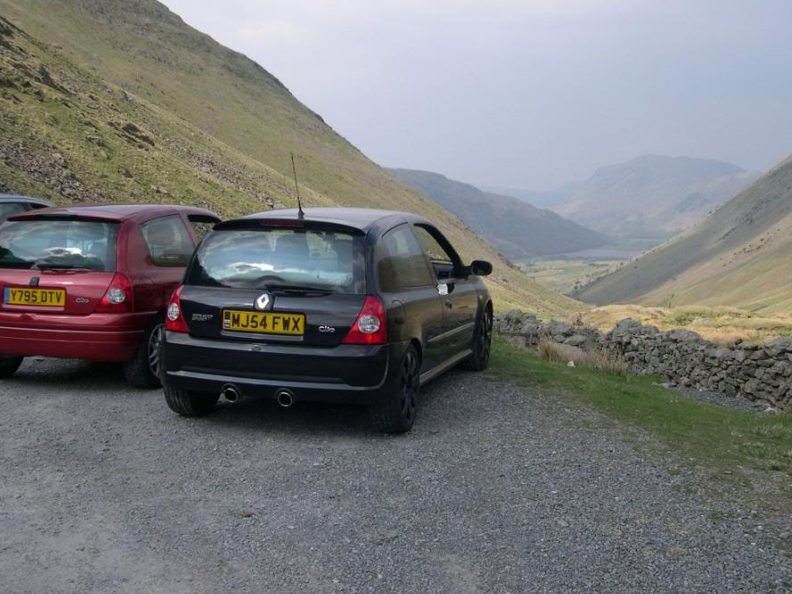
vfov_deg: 32.8
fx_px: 1007
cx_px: 407
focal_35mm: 44
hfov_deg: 42.9
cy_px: 254
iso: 100
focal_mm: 8
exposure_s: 1/141
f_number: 7.6
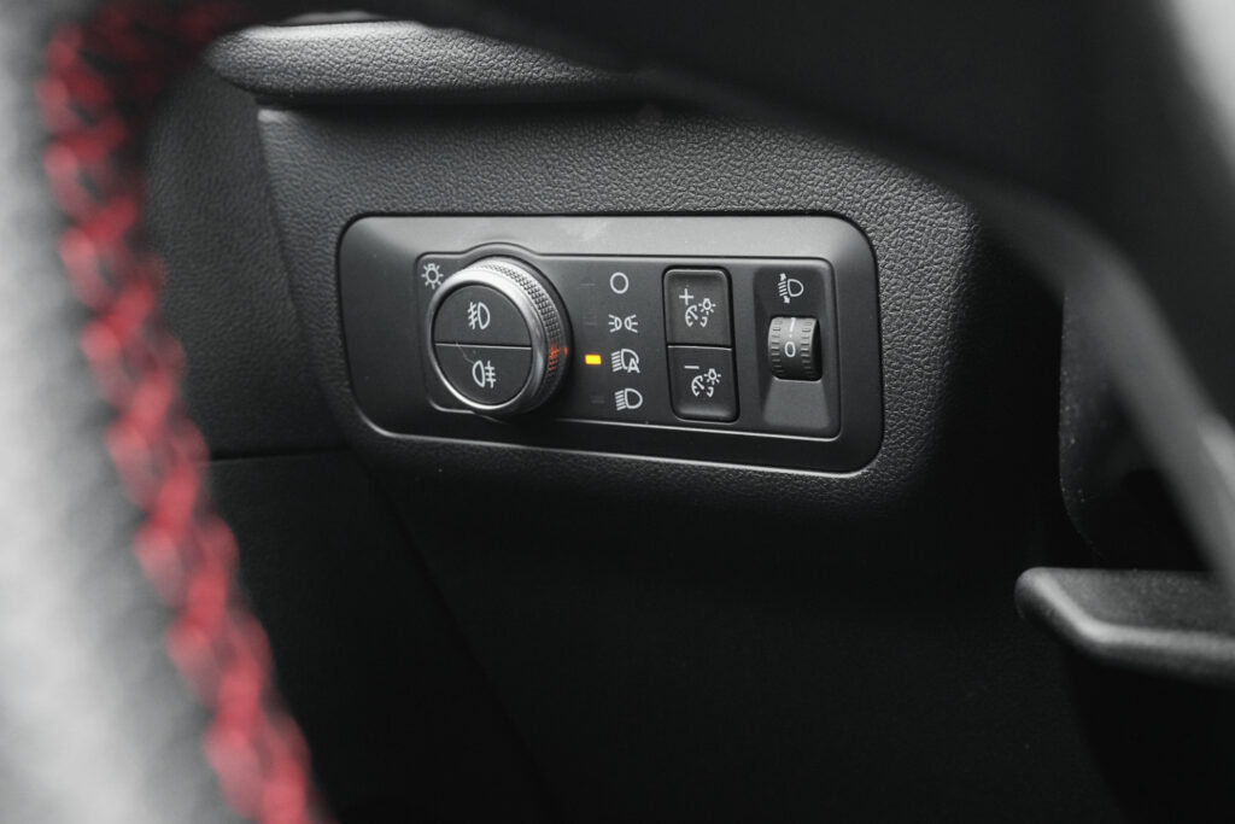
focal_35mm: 44
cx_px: 618
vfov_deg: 30.5
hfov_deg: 44.5
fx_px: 1510
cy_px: 412
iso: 2500
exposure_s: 1/50
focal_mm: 29.6
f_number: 7.1
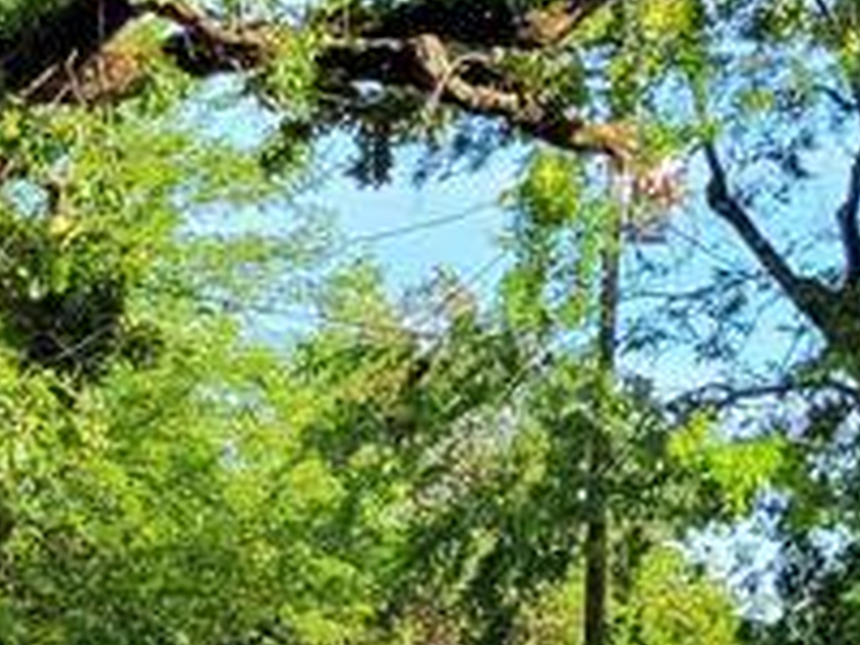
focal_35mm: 133
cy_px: 1019
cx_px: -189
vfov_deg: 10.7
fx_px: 3304
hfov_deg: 14.3
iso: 40
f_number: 1.8
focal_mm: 5.4
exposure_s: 1/590
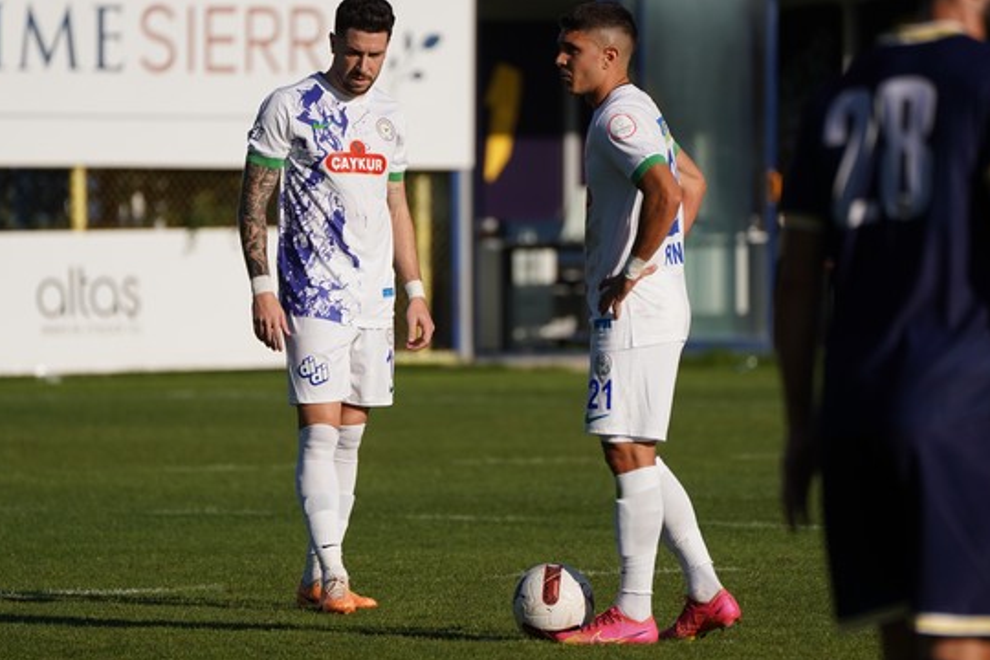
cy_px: 302
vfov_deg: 2.5
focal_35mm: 548
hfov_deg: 3.8
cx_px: 453
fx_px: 15069
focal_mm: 400
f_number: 5.6
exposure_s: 1/2000
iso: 250
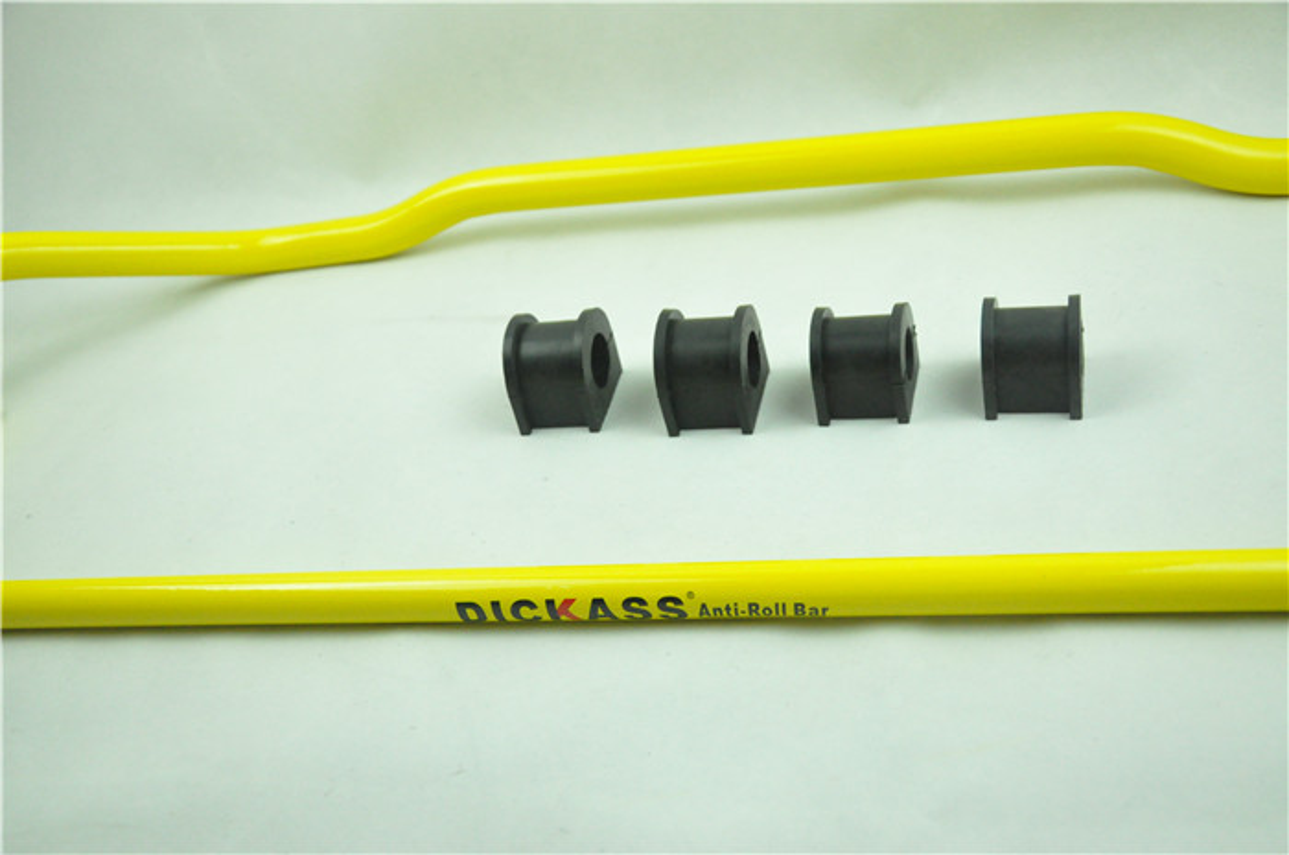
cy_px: 428
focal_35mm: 38
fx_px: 1340
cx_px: 644
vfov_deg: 35.4
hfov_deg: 51.4
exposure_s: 1/640
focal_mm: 25
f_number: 5
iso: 3200
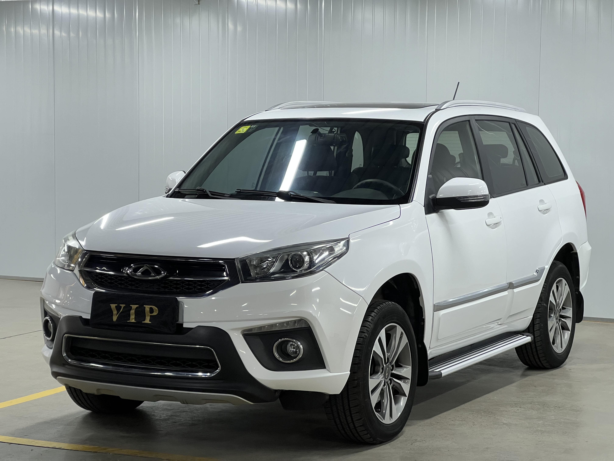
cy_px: 230
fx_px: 1366
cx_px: 307
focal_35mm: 77
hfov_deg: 25.3
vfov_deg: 19.1
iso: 200
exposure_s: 1/100
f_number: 2.8
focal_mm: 9
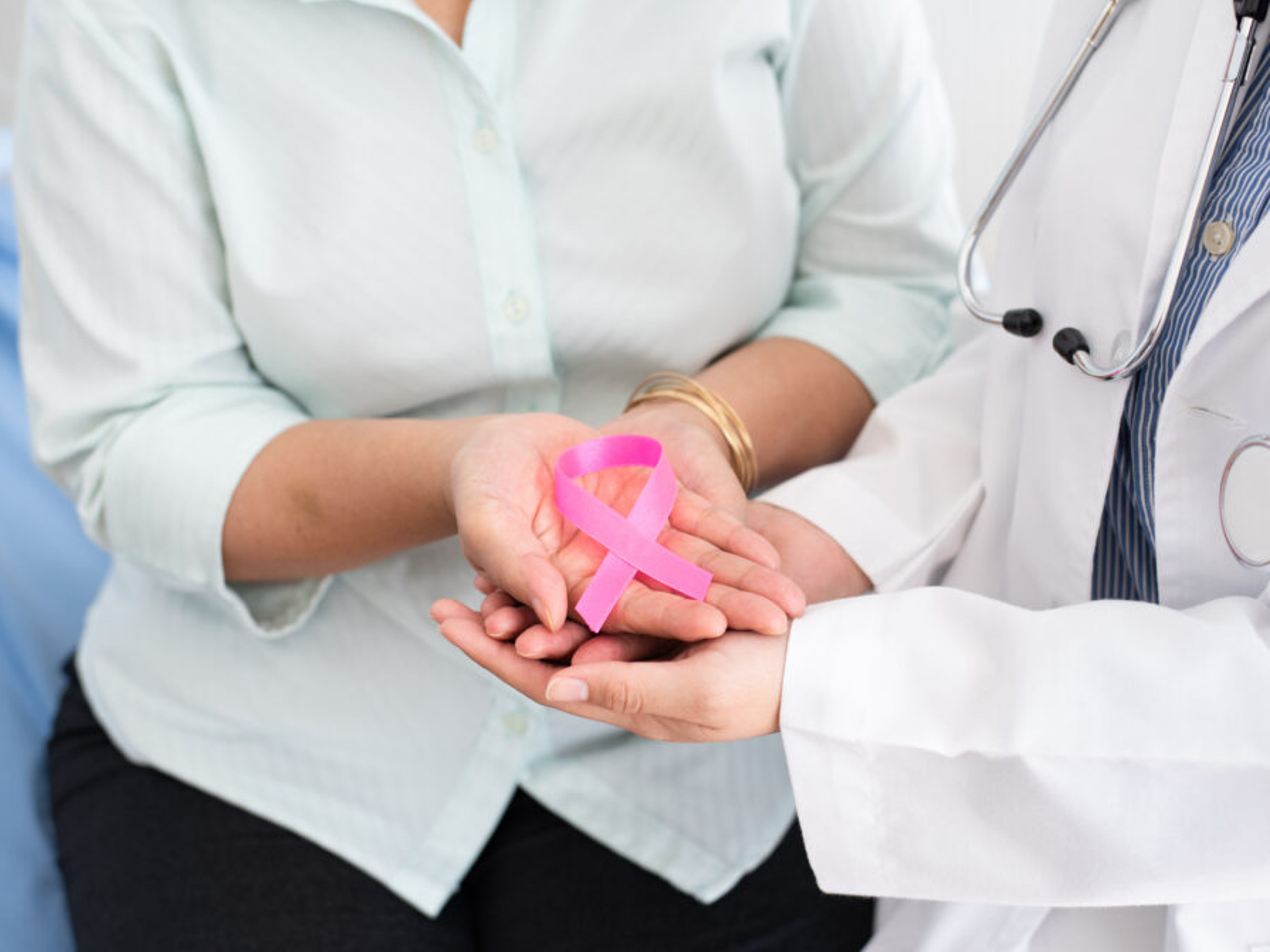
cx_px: 634
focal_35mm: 55
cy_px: 472
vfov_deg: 26.6
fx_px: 2018
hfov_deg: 34.9
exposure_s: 1/250
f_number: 3.5
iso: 200
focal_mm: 50
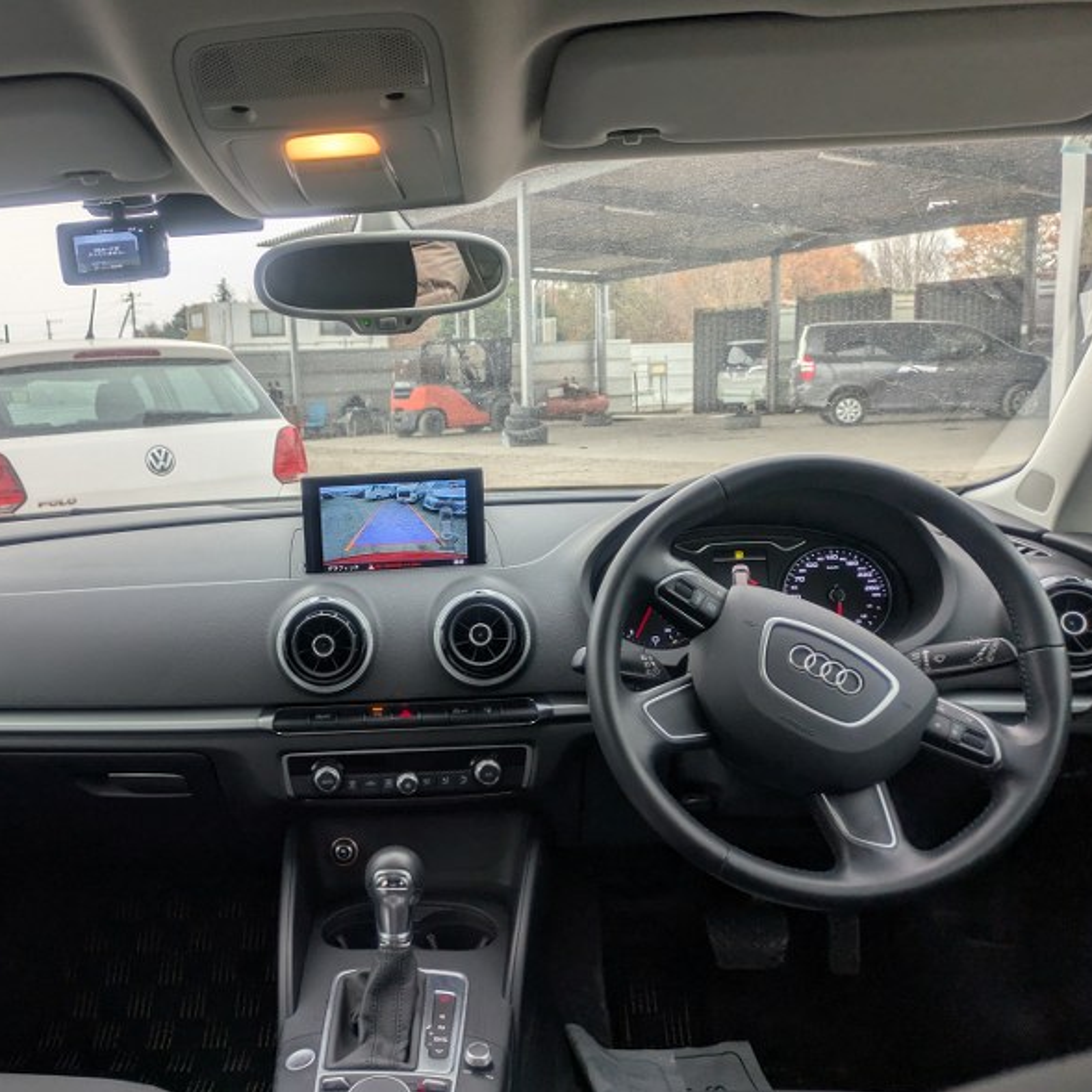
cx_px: 379
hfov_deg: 53.2
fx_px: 1071
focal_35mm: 30
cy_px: 554
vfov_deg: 54.0
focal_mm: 5.43
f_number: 1.89
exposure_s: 1/213
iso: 40
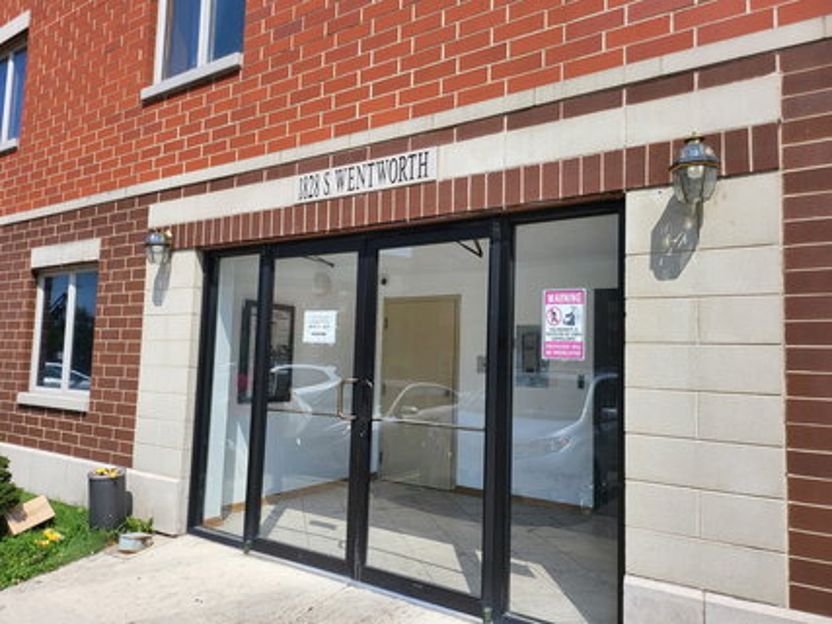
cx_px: 416
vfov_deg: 56.8
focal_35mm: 24
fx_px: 577
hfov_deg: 71.6
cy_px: 312
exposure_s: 1/2077
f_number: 1.8
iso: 40
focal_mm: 5
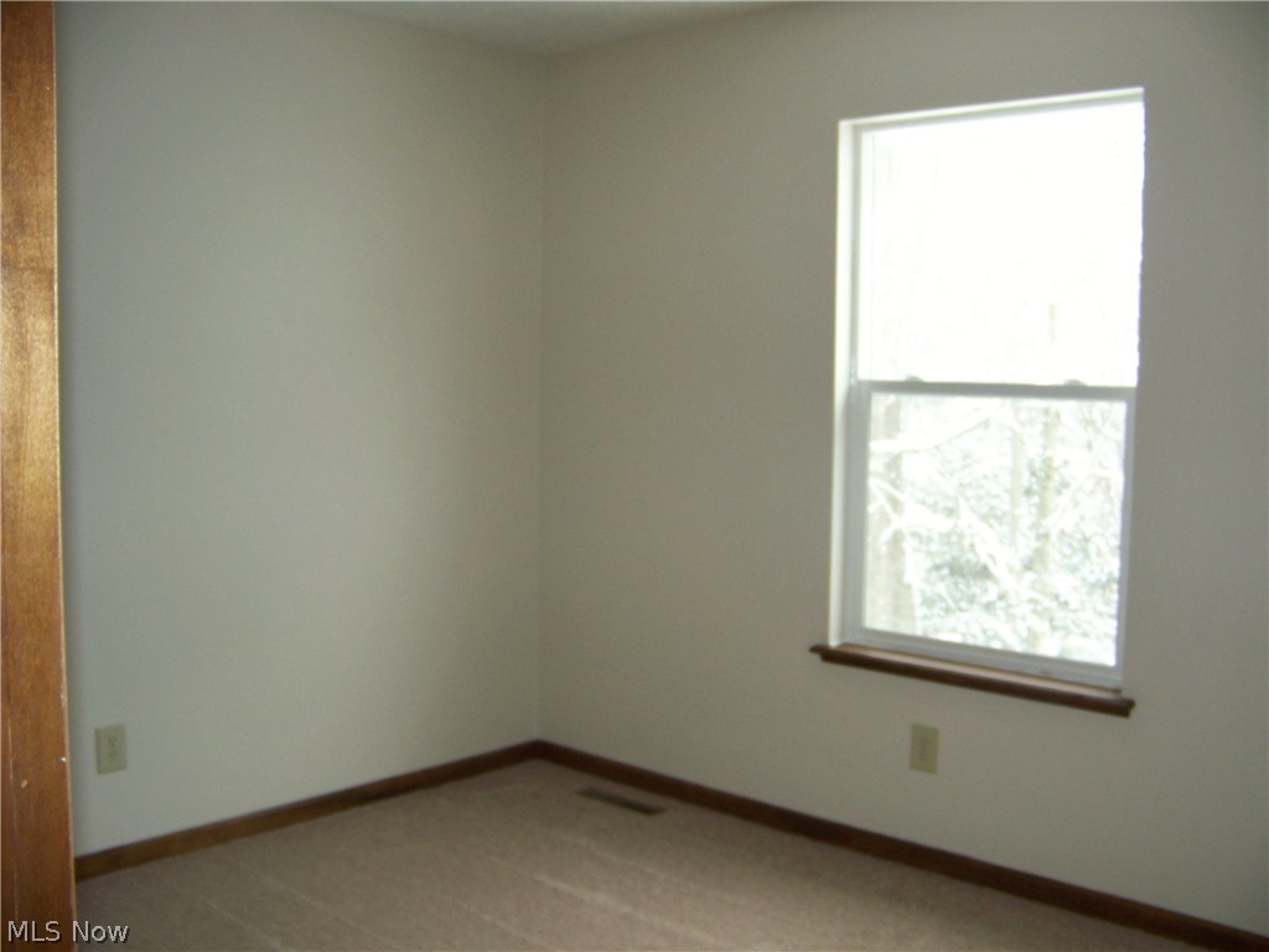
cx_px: 634
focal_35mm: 36
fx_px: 1320
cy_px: 476
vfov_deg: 39.7
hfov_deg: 51.4
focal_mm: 5.85
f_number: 2.8
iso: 64
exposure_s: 1/30
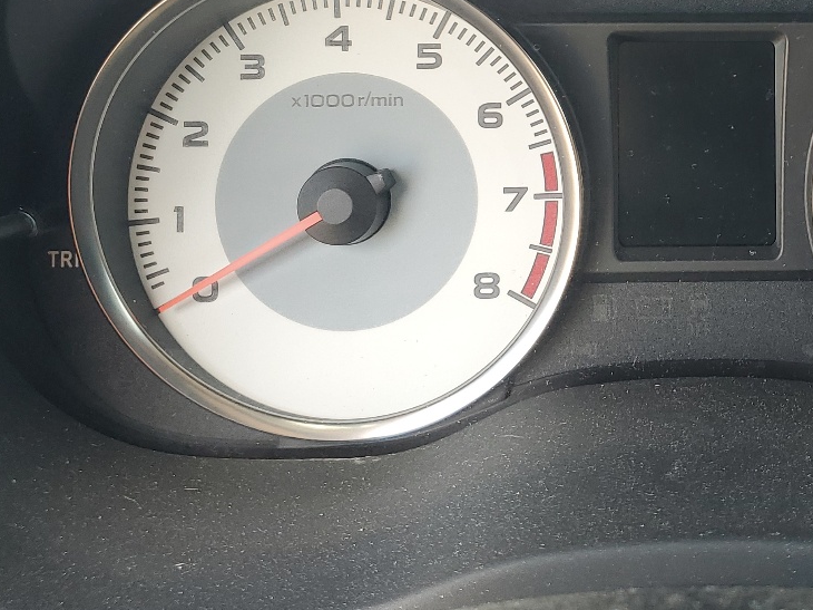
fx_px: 1338
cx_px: 684
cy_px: 31
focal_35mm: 57
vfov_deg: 24.7
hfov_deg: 32.6
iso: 50
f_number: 1.5
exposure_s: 1/141
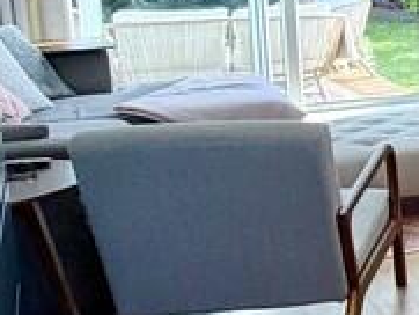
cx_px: 947
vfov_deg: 18.4
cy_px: 39
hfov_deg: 15.8
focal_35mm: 79
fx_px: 957
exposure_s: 1/100
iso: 64
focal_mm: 2.22
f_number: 2.2
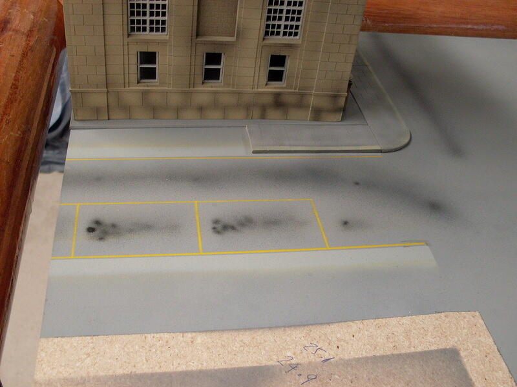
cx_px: 258
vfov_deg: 37.7
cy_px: 194
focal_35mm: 38
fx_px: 568
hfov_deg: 49.0
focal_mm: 6.3
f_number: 2.8
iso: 100
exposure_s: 1/45
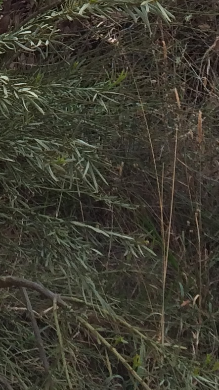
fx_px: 1352
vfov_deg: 14.4
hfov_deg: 9.0
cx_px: -127
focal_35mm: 131
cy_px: -318
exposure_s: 1/533
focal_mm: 4.15
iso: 32
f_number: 2.2
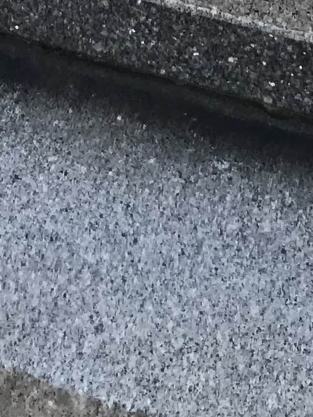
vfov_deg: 10.8
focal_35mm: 151
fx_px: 1820
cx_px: -112
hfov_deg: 9.6
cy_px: -638
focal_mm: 3.99
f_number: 1.8
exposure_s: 1/660
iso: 20
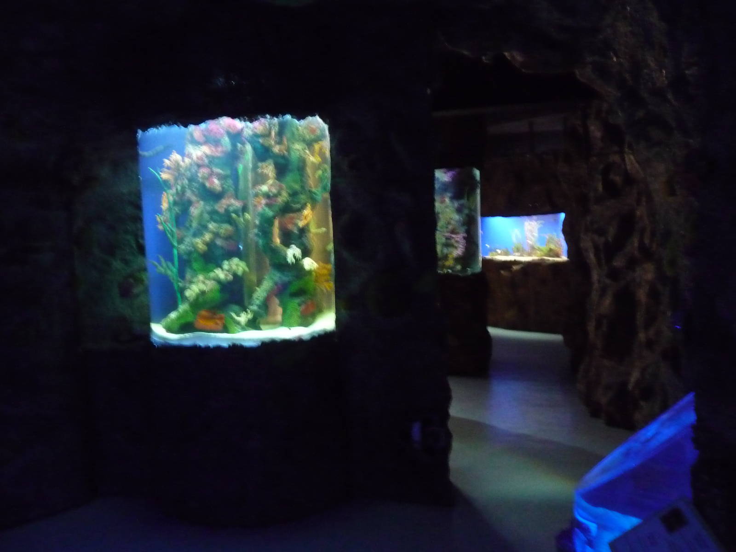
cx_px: 368
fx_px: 638
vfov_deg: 46.8
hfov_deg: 60.0
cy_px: 276
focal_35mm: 30
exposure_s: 1/8
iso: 800
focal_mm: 5
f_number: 3.4
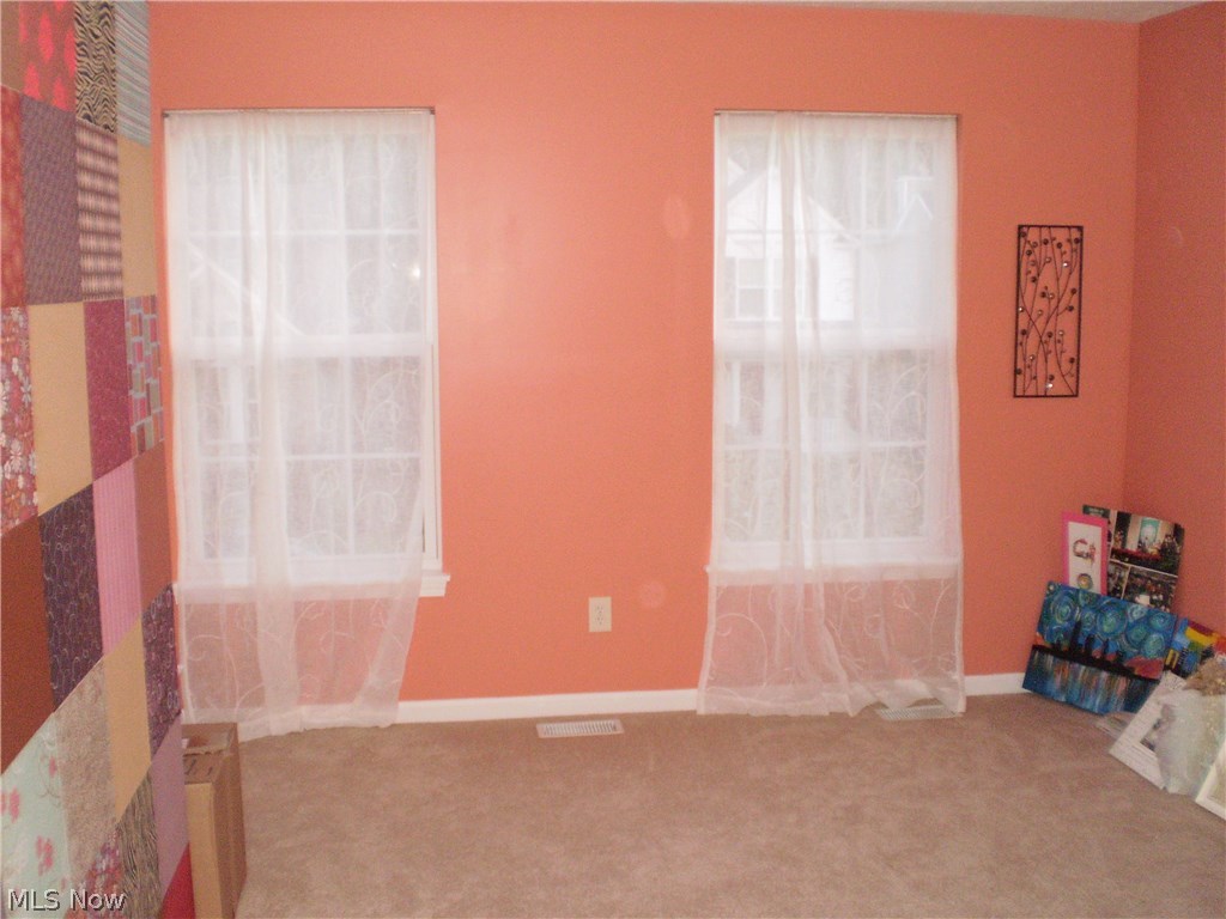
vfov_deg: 39.7
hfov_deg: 51.4
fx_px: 1275
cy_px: 460
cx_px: 613
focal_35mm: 36
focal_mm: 6.3
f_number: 3.1
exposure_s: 1/30
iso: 400
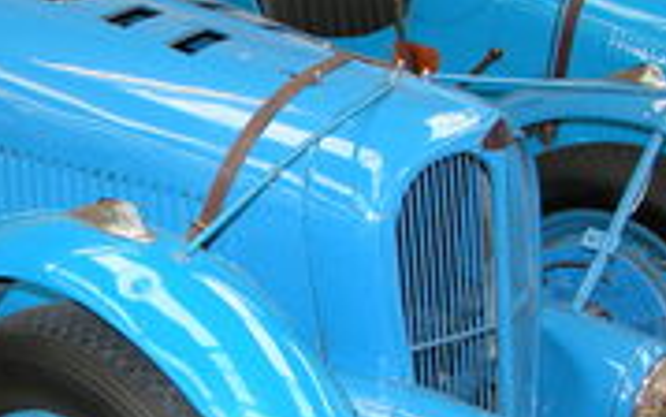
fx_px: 1507
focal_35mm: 83
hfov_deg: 24.2
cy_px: 279
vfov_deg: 15.7
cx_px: 67
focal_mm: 8.9
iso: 100
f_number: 2.8
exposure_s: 1/30
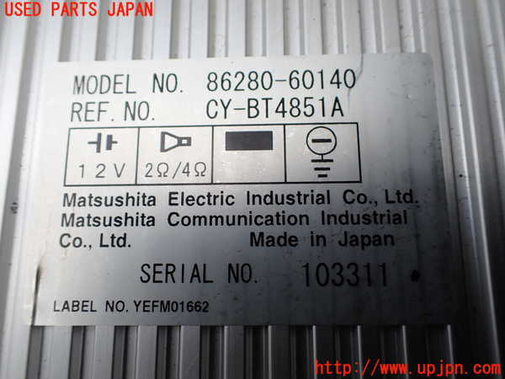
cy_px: 190
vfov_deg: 46.8
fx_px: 438
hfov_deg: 60.0
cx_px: 252
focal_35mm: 30
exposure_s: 1/125
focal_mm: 5.4
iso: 125
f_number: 2.3
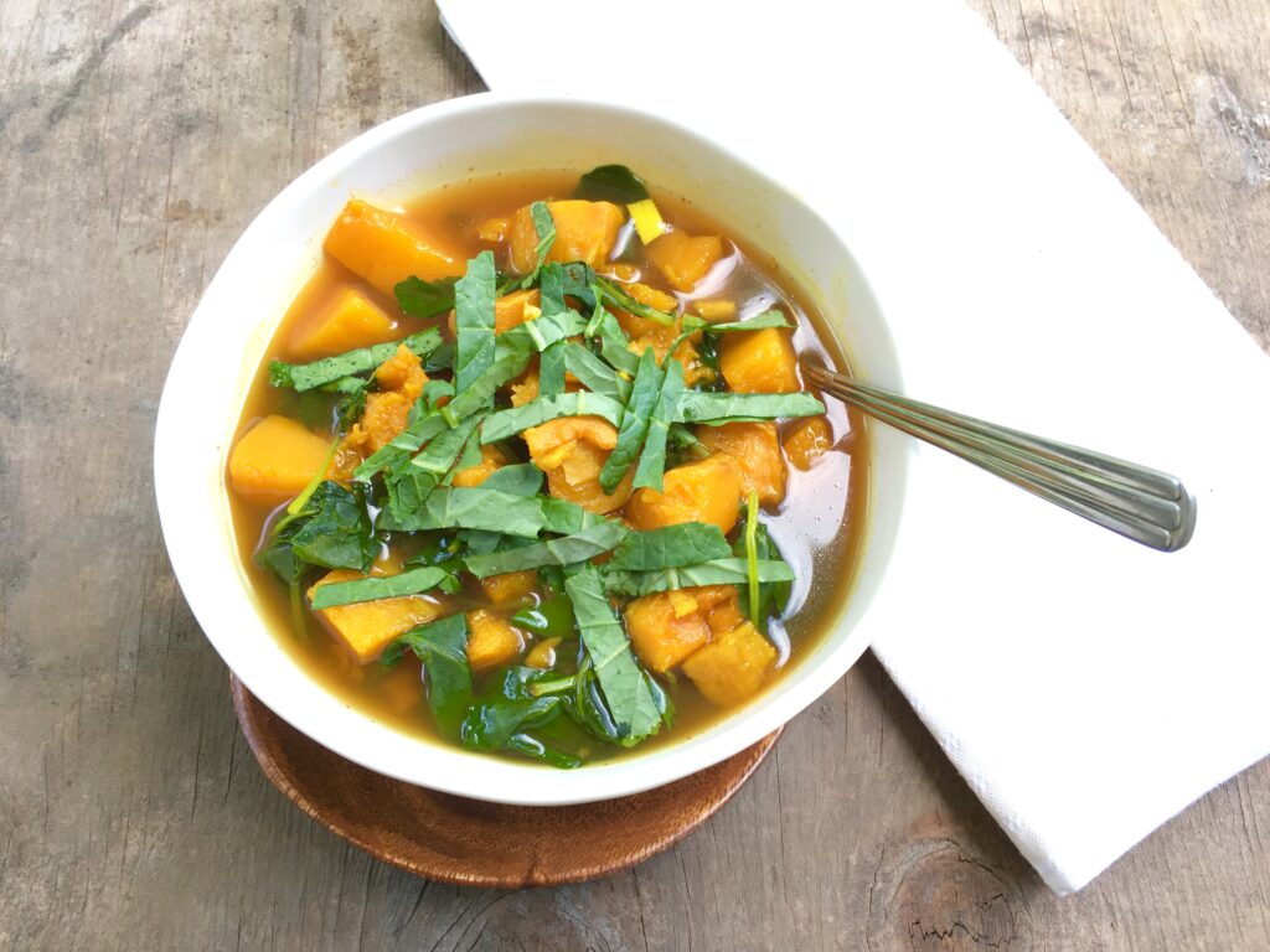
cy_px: 476
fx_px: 1064
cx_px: 635
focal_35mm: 29
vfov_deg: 48.2
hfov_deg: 61.7
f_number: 2.2
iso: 32
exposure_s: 1/120
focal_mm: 4.15
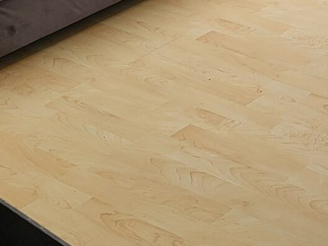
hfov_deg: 14.7
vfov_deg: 11.3
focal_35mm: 125
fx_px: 1184
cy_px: -154
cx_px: 494
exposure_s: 1/100
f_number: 1.8
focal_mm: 5.4
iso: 50
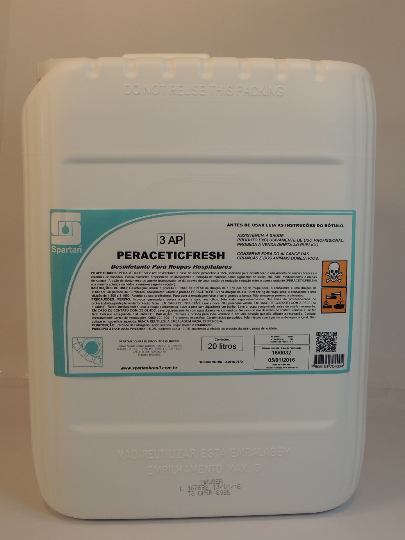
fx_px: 671
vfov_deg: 43.9
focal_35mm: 43
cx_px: 202
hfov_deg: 33.6
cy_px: 270
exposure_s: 1/250
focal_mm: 7.6
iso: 320
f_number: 3.4
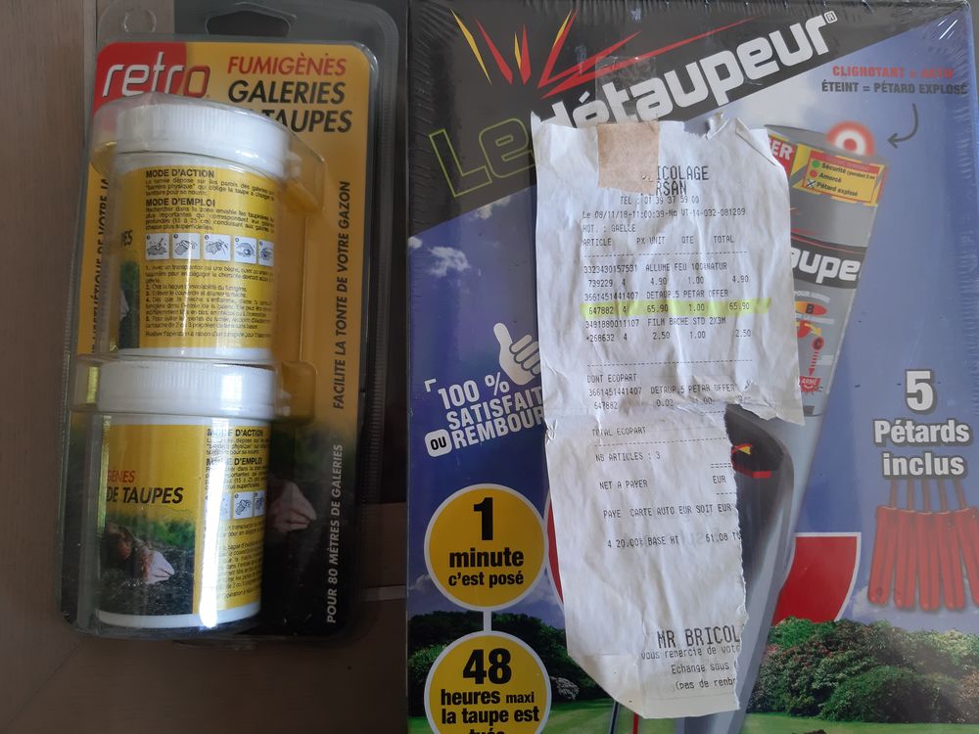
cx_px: 490
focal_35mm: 27
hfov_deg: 65.3
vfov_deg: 51.4
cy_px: 367
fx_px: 764
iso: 64
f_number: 1.7
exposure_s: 1/50
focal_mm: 3.93
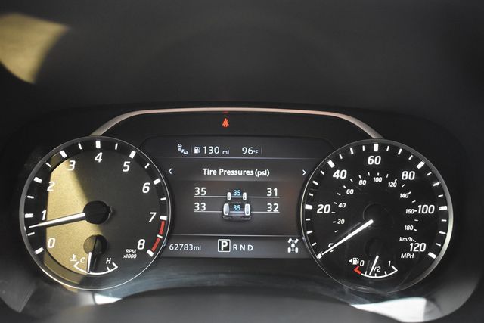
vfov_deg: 40.0
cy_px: 162
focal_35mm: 33
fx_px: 444
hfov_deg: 57.2
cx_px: 242
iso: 2200
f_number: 3.8
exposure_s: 1/125
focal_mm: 22
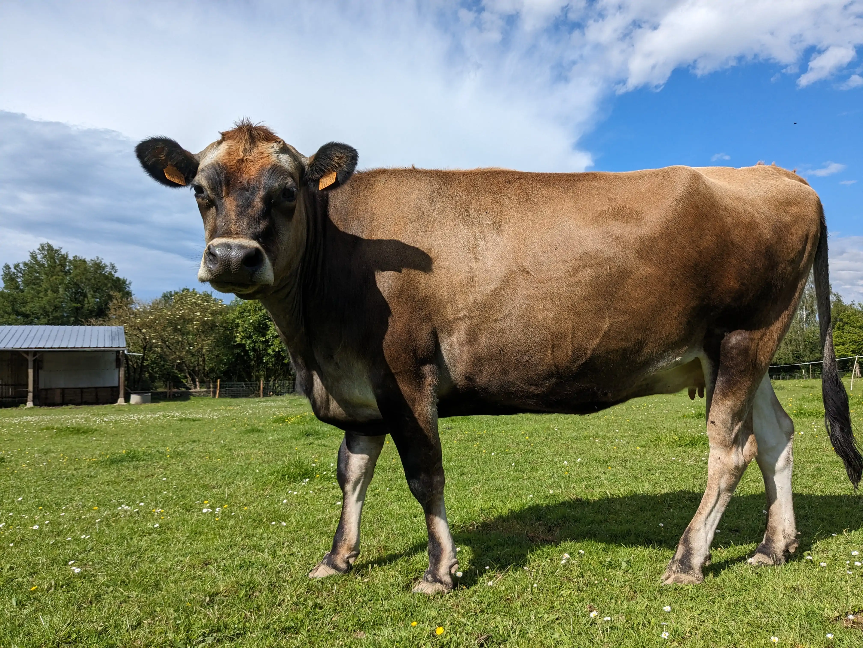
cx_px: 432
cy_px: 324
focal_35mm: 27
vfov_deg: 51.4
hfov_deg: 65.3
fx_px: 673
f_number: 1.73
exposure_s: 1/4673
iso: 59
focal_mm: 4.38
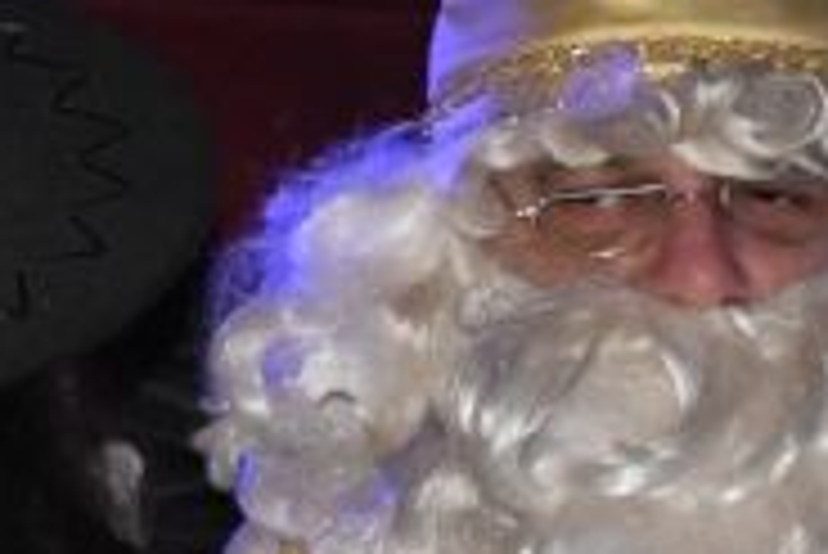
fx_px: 14064
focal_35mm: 611
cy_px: 649
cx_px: 50
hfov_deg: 3.4
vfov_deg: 2.3
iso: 2000
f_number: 4.8
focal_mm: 52
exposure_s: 1/80
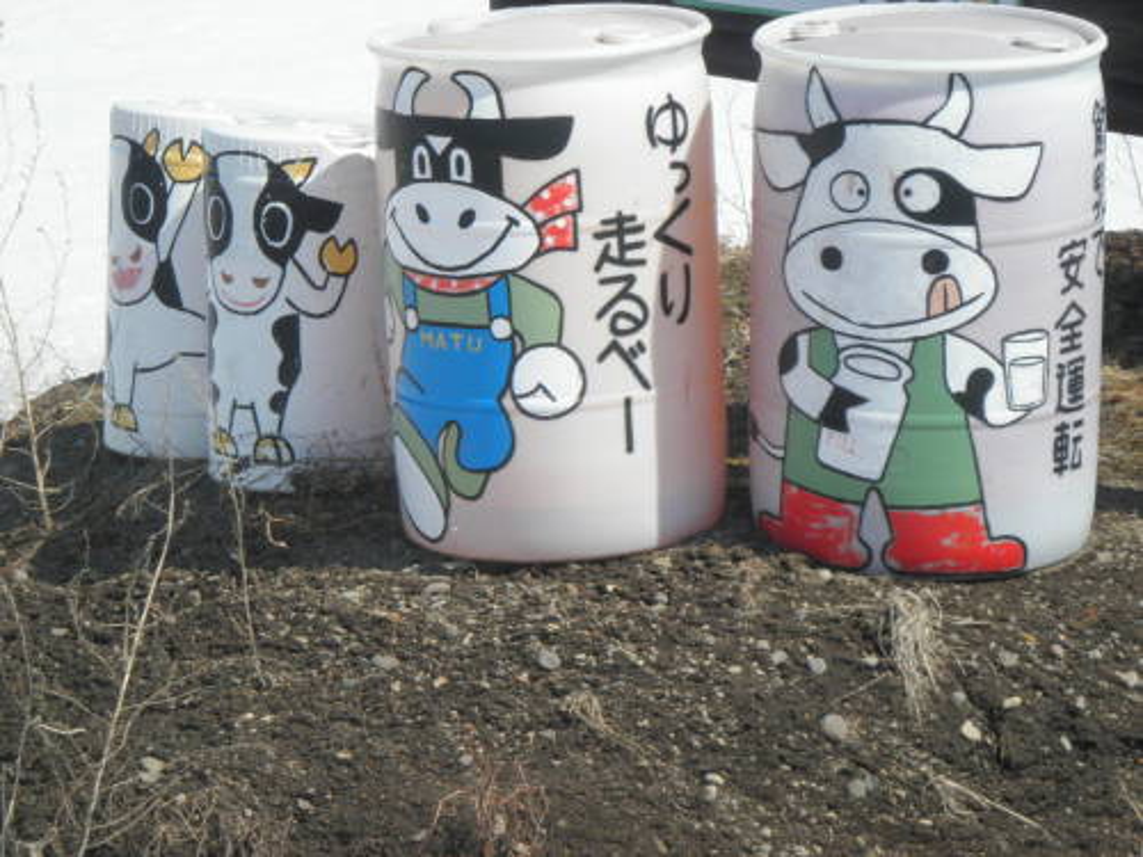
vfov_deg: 11.4
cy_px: 428
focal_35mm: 130
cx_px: 572
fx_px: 4293
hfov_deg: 15.2
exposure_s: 1/320
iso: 64
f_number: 6.5
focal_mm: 23.5
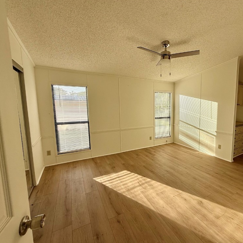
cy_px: 122
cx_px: 155
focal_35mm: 17
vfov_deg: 84.0
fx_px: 135
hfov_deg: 82.1
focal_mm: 2.22
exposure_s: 1/494
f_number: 2.2
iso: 50
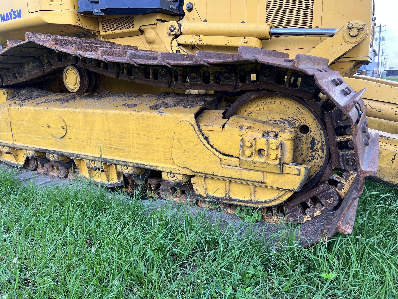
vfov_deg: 53.1
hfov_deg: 67.3
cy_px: 150
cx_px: 199
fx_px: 299
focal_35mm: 26
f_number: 1.5
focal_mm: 5.7
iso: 50
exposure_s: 1/387
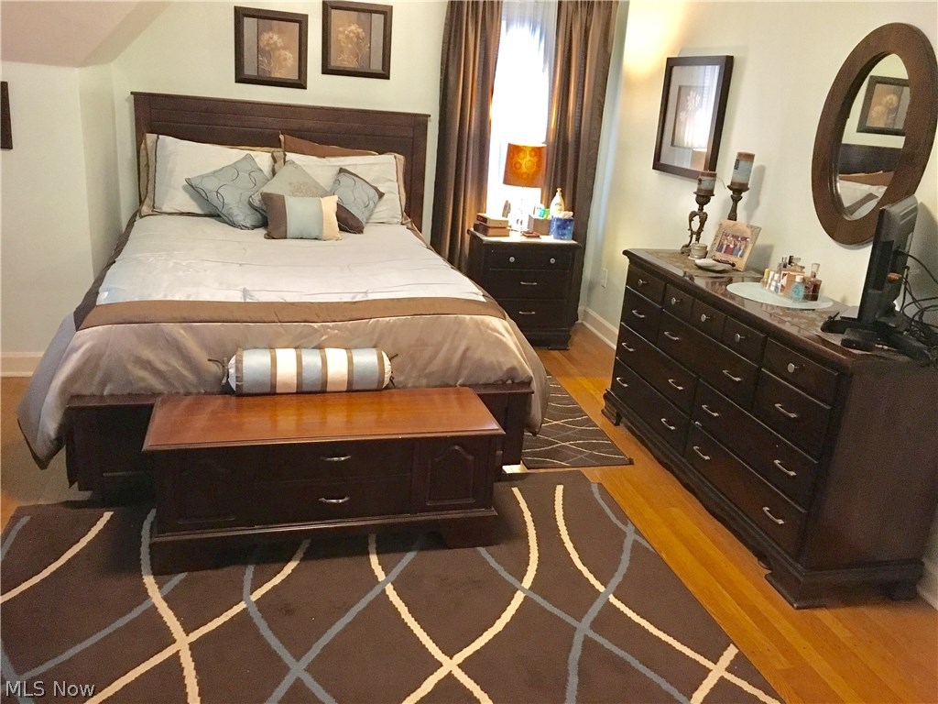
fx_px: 786
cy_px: 352
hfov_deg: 61.7
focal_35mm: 29
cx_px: 469
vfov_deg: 48.2
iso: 250
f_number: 2.2
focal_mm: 4.15
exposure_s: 1/15
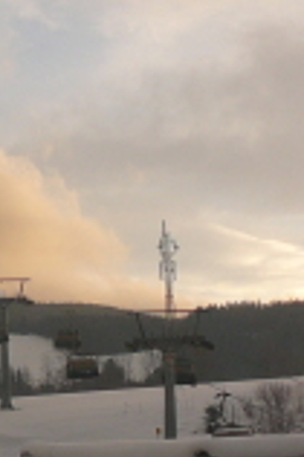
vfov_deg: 16.9
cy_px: 382
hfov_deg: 11.0
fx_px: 1523
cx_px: -139
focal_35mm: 120
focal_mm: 5.6
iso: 80
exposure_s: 1/400
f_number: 3
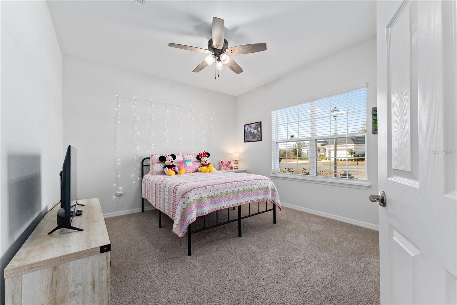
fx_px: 178
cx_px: 228
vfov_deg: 81.2
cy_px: 152
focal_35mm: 14
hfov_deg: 104.3
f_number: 7.1
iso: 500
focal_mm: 14
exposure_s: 1/15
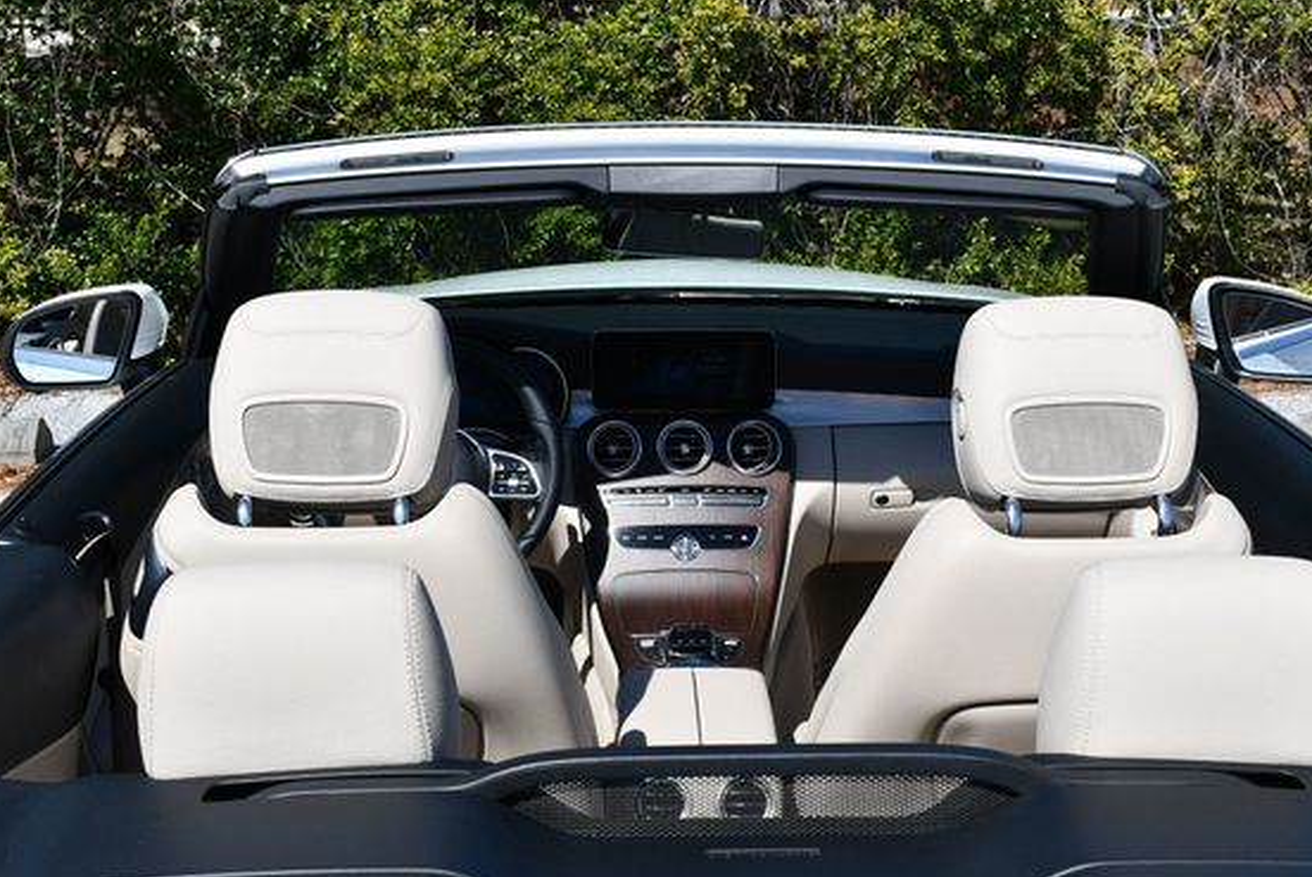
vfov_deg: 26.5
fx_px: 1860
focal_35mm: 51
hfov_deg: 38.9
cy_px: 440
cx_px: 670
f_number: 9
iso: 100
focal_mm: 22
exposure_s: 1/320
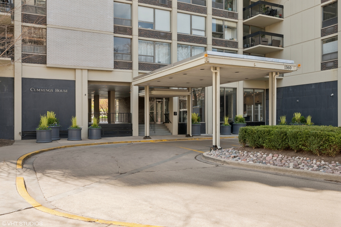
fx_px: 284
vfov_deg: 43.6
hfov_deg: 62.0
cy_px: 114
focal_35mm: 30
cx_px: 170
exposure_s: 1/40
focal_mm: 30
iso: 100
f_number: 11
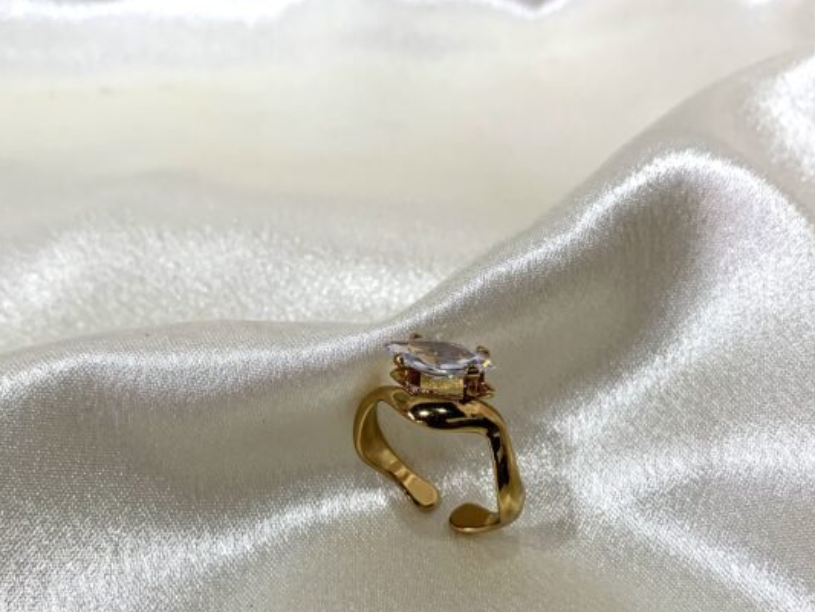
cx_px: 433
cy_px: 424
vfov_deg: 36.3
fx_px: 918
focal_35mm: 39
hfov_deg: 47.8
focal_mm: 4.25
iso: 64
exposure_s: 1/100
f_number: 1.8
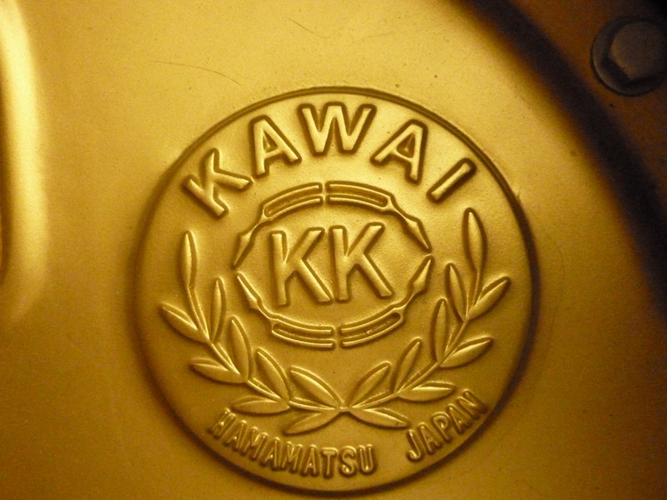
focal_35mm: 32
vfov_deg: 44.2
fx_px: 617
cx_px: 334
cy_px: 250
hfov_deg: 56.8
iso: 1600
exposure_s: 1/40
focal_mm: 5.7
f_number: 3.5
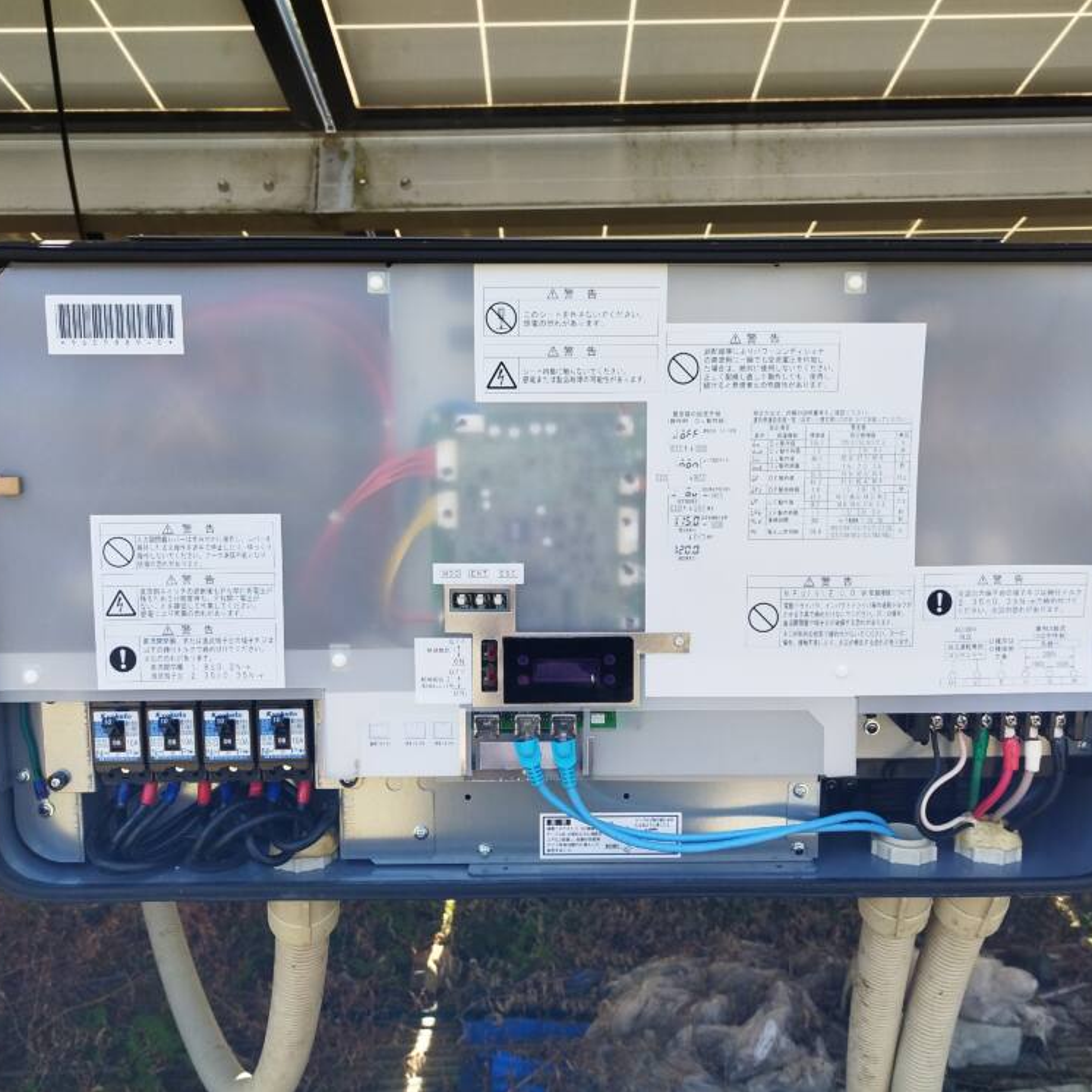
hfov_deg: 51.1
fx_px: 1142
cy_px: 546
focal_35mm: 32
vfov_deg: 51.1
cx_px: 549
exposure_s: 1/586
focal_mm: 4.7
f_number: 1.79
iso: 49
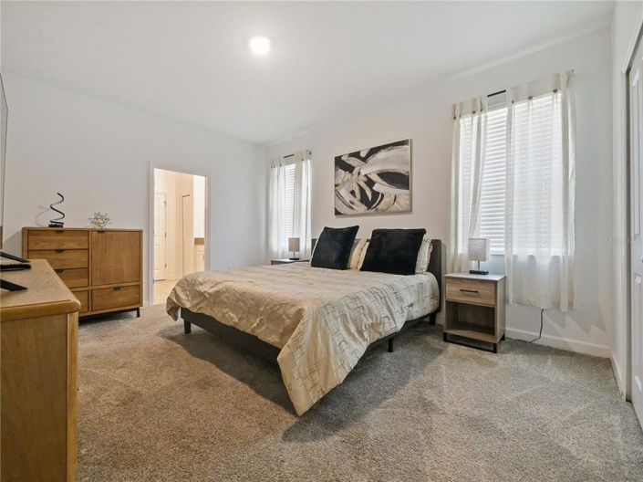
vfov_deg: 85.6
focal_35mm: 14
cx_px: 322
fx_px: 260
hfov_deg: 102.1
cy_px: 241
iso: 3200
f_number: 4
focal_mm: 7
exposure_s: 1/50
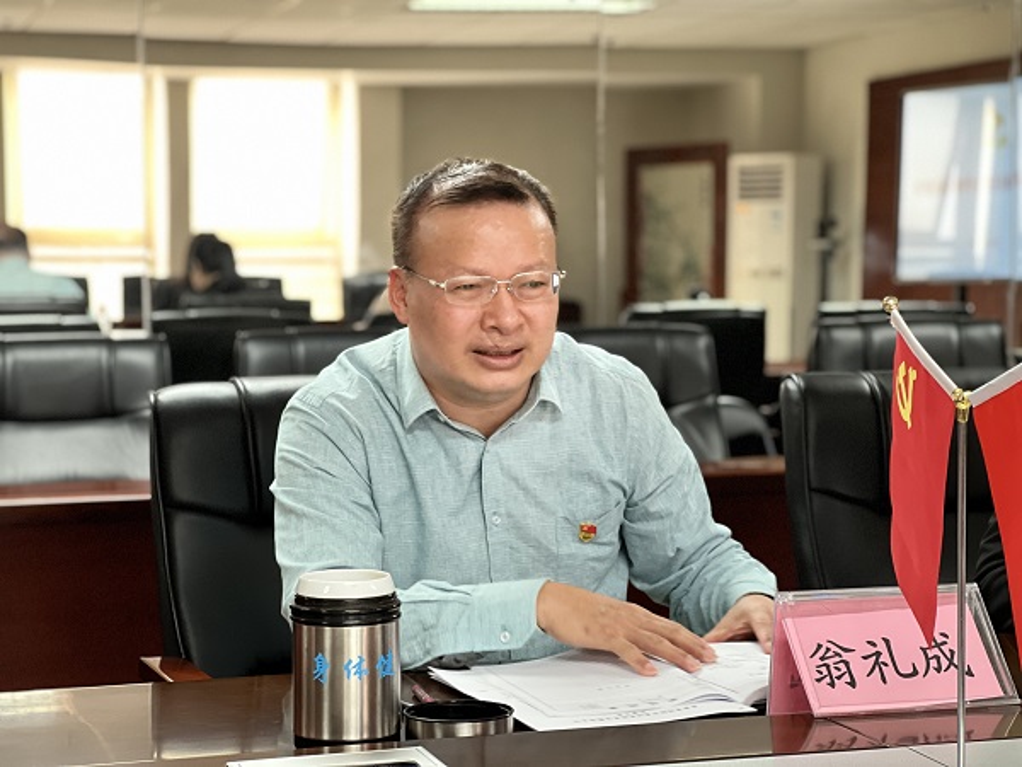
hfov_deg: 25.3
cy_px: 384
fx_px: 2273
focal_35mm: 77
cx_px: 511
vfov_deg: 19.1
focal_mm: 9
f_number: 2.8
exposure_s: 1/20
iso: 320
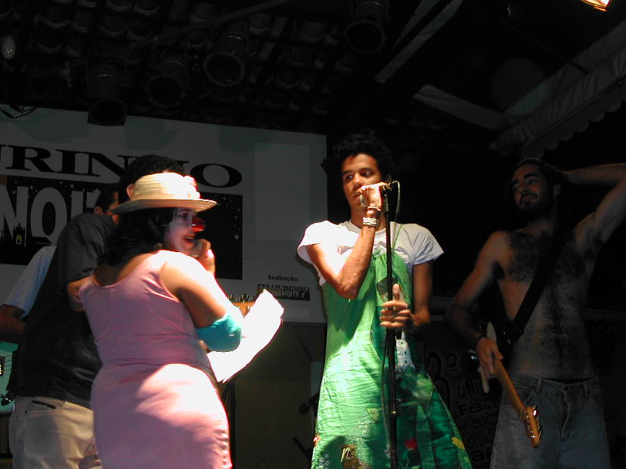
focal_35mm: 70
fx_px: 1266
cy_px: 223
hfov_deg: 27.8
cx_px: 327
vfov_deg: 21.0
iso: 106
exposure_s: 1/30
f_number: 3.4
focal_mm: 12.2
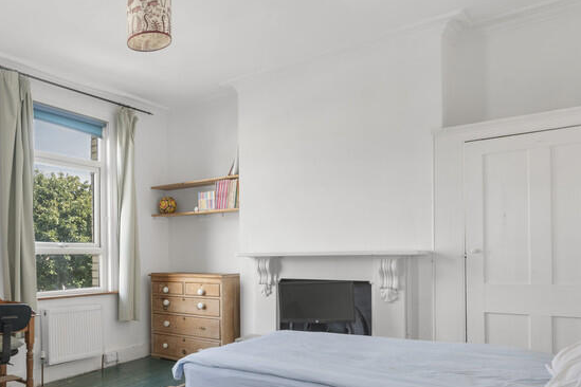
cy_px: 257
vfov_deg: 45.7
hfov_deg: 58.2
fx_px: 452
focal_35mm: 28
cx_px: 84
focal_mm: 15
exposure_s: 1/13
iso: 500
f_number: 6.3
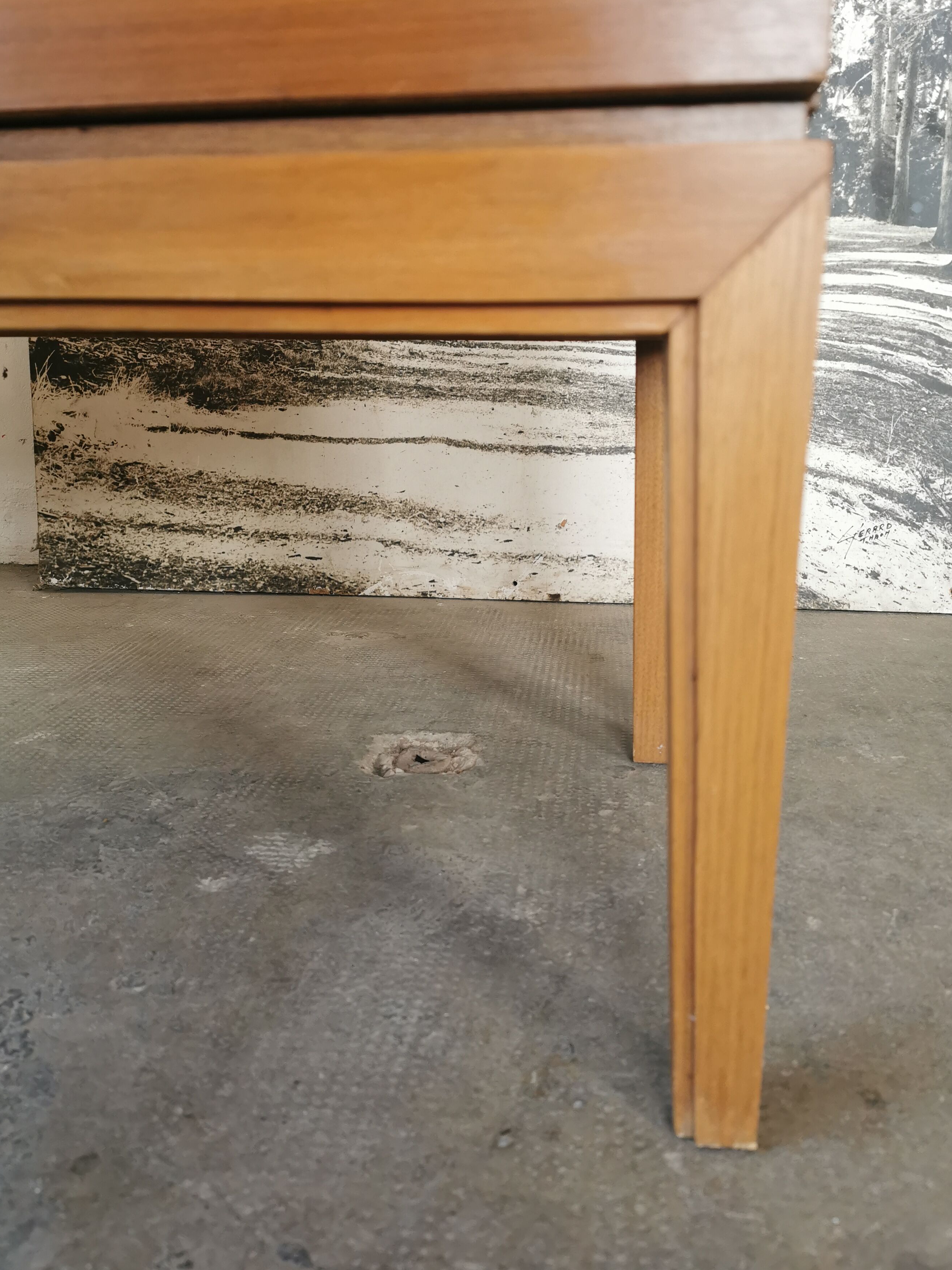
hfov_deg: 49.7
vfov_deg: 63.4
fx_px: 1027
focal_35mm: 28
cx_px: 491
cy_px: 620
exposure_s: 1/120
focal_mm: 5.56
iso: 160
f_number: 1.6
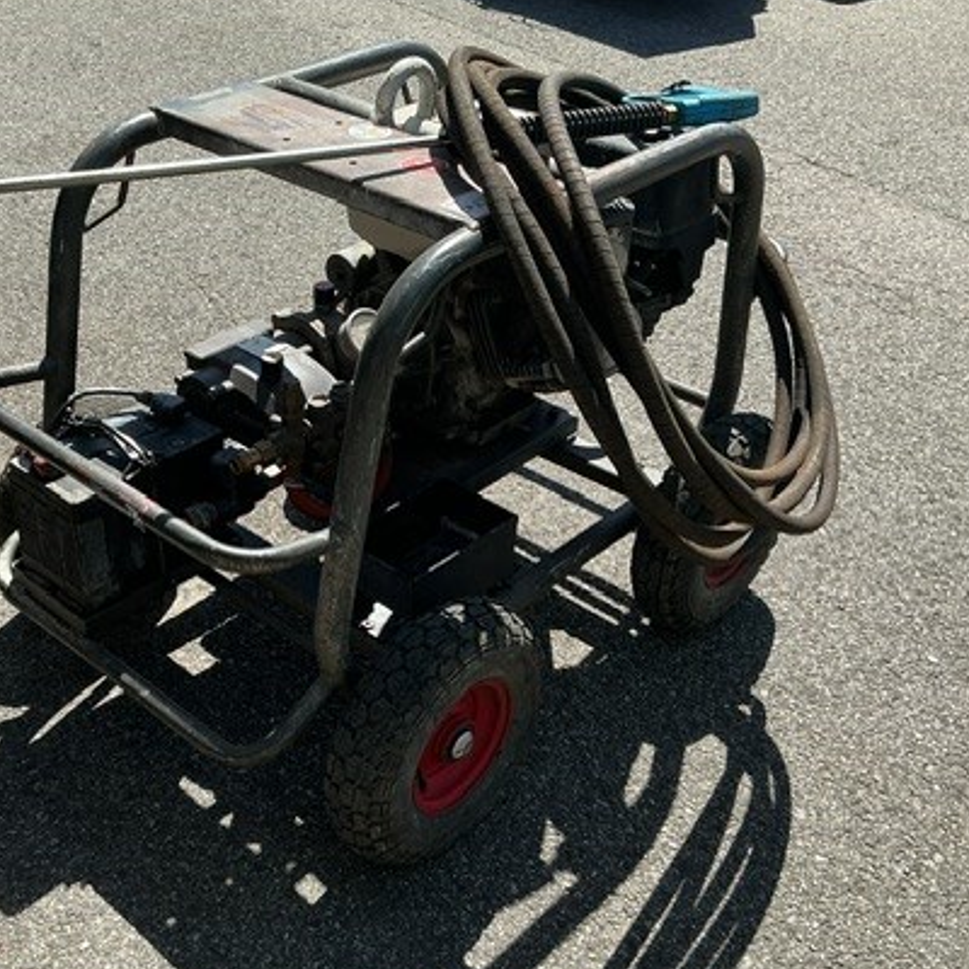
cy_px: 497
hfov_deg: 40.5
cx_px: 339
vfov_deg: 40.9
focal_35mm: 41
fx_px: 1298
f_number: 1.8
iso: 25
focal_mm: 3
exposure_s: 1/1279
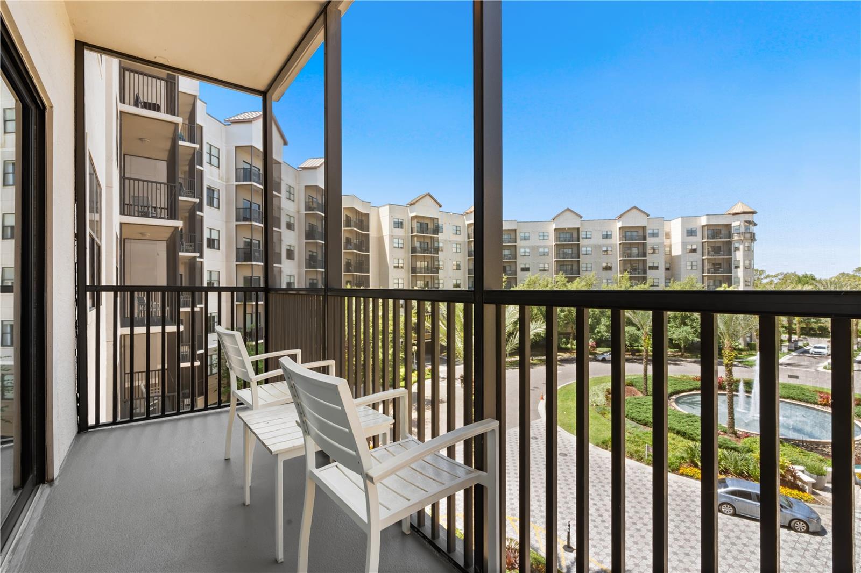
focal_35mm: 16
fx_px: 383
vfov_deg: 73.7
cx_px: 430
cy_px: 286
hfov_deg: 96.7
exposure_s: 1/25
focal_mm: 16
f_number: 13
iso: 250
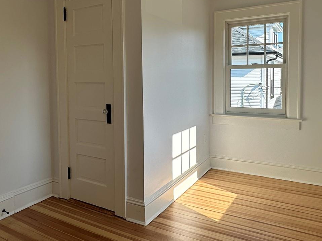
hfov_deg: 60.0
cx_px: 161
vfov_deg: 46.4
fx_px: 279
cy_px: 93
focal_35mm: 30
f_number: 2.2
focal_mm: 2.22
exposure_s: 1/371
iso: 40
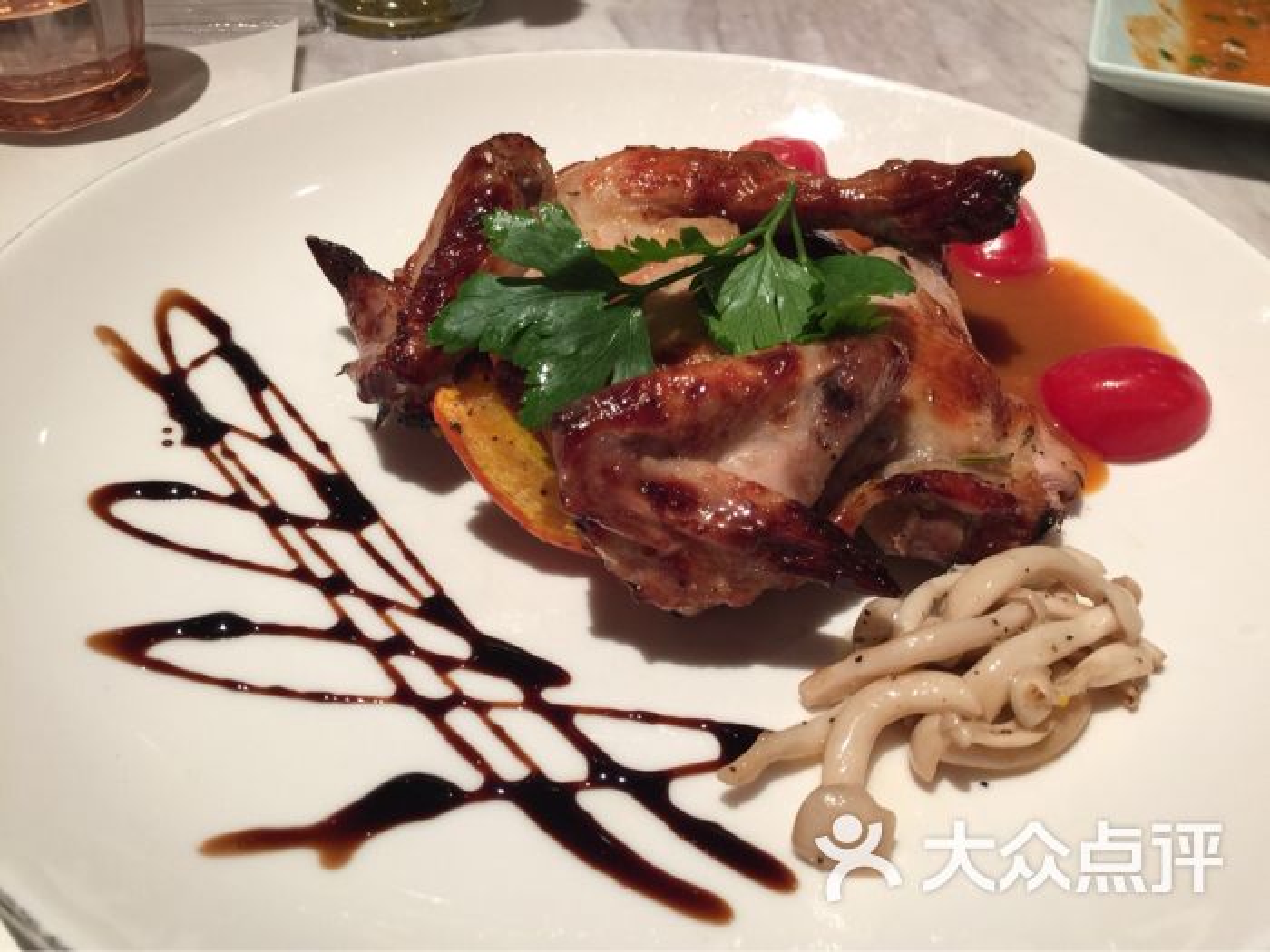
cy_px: 476
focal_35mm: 29
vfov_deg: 48.2
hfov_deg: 61.7
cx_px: 635
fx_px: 1064
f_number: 2.2
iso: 40
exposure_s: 1/17
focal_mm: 4.15
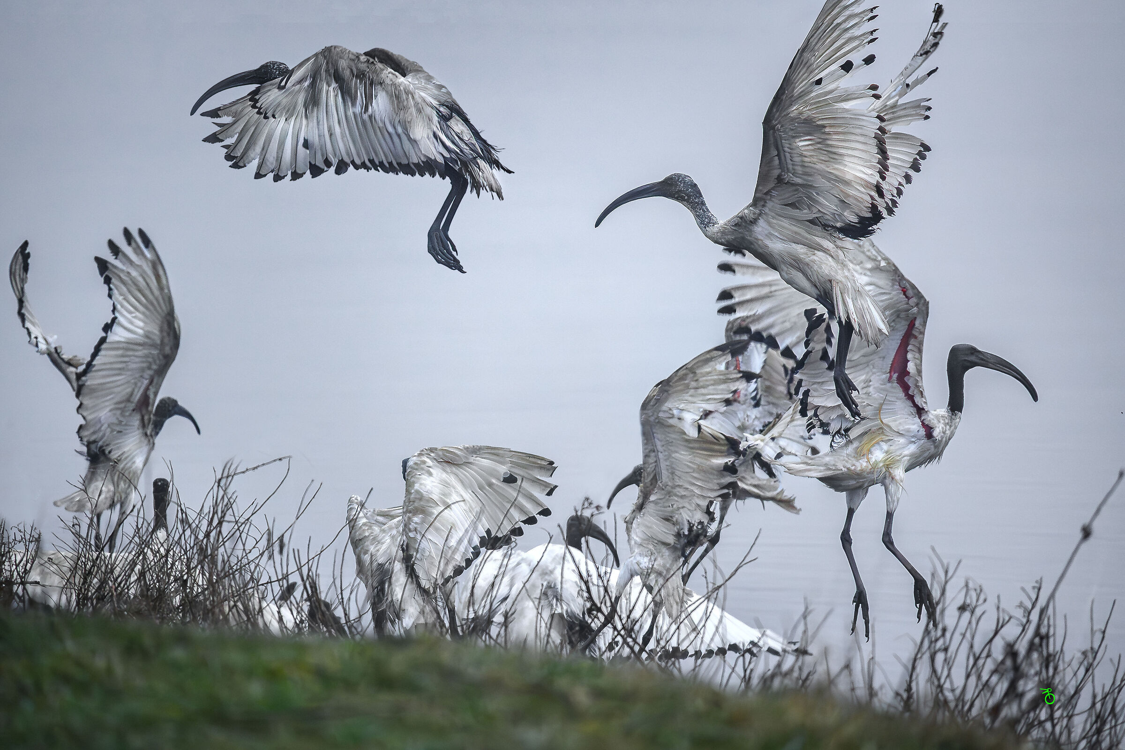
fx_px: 11718
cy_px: 375
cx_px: 562
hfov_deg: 5.5
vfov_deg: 3.7
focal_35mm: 375
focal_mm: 250
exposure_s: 1/2500
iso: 2200
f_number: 6.3
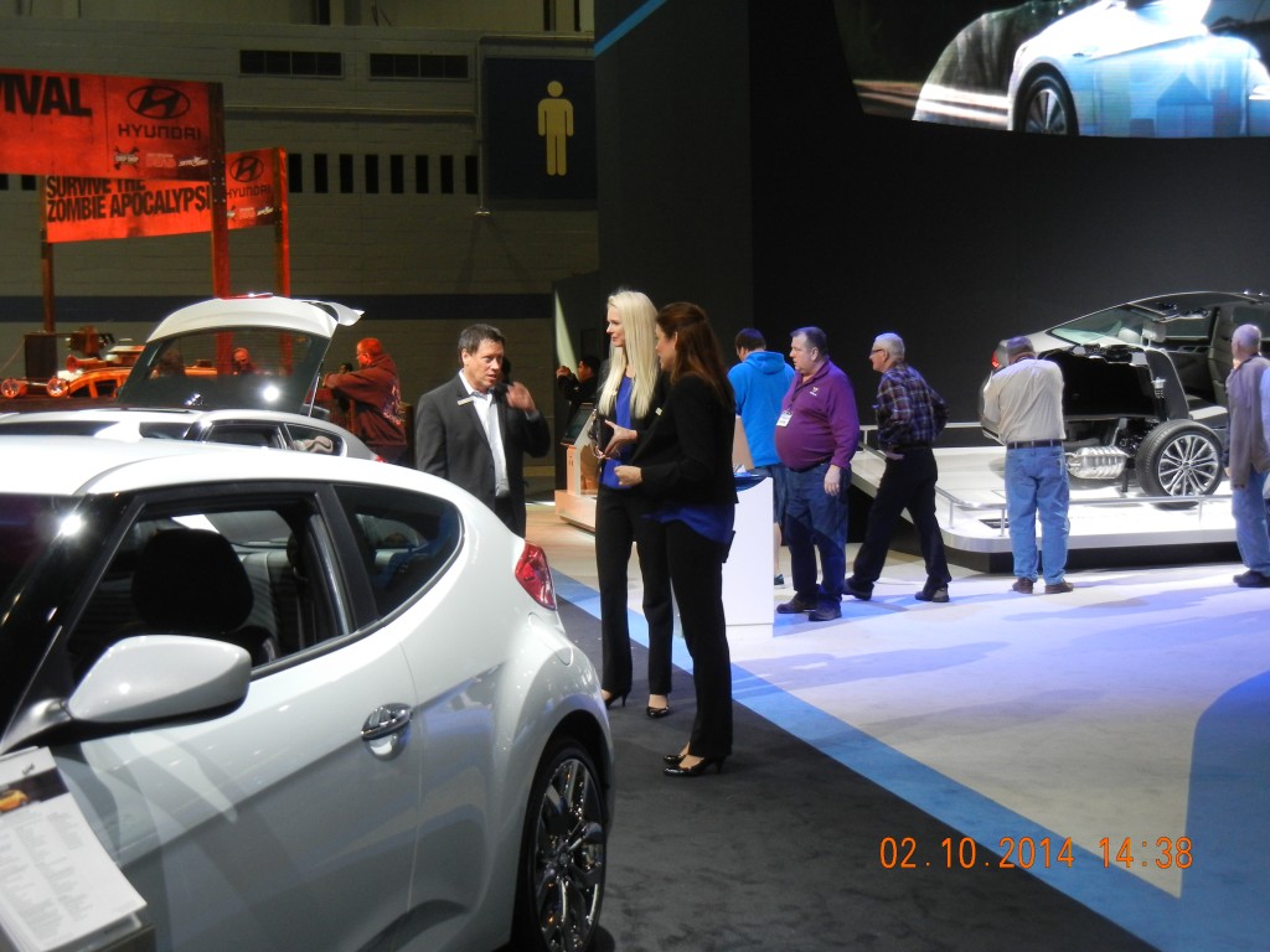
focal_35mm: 52
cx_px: 635
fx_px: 1908
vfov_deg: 28.0
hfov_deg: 36.8
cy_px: 476
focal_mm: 9.3
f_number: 3.9
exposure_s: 1/49.5
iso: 400
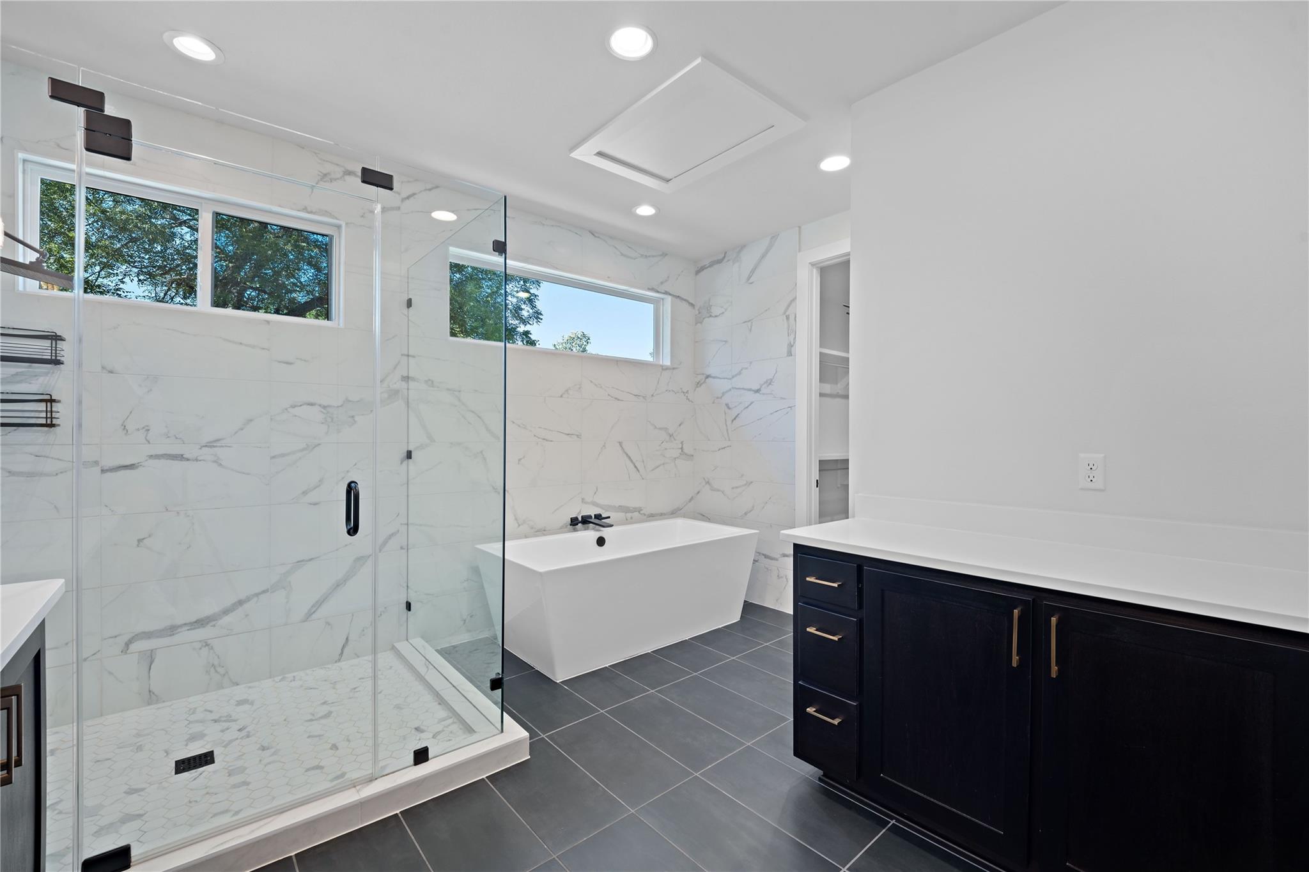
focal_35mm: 14
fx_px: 509
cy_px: 436
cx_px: 654
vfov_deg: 81.2
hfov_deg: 104.3
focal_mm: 14
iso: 100
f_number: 8
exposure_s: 1
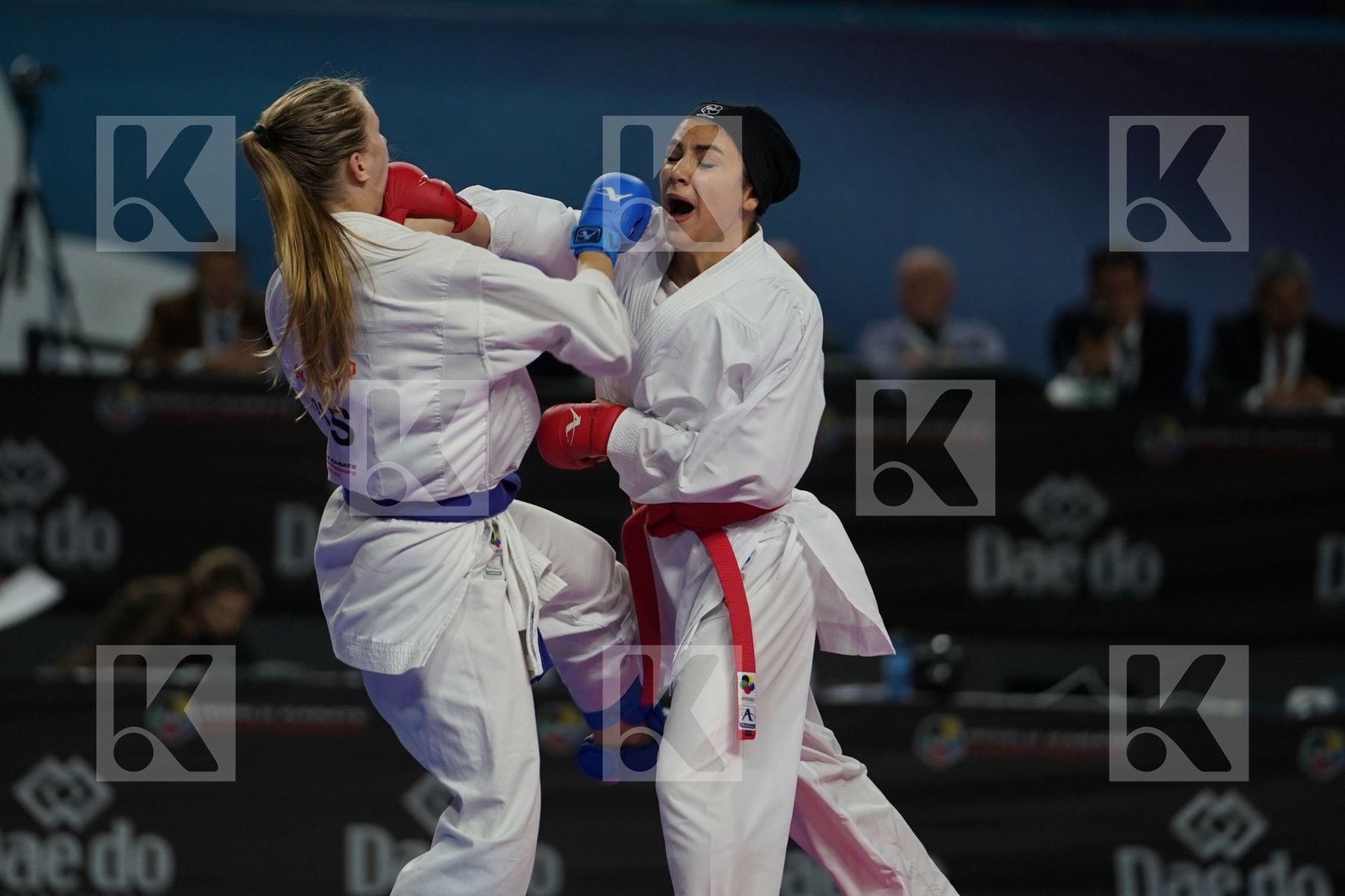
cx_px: 672
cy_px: 448
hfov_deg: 7.6
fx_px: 10124
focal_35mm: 271
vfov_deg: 5.1
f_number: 2.8
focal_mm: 181
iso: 800
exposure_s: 1/1000
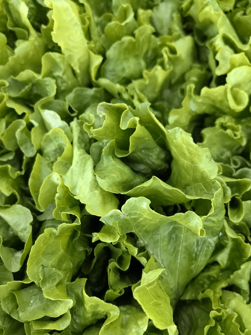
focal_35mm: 28
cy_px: 174
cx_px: 127
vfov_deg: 63.4
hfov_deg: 49.7
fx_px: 271
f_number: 2
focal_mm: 6.35
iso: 1000
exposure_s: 1/100
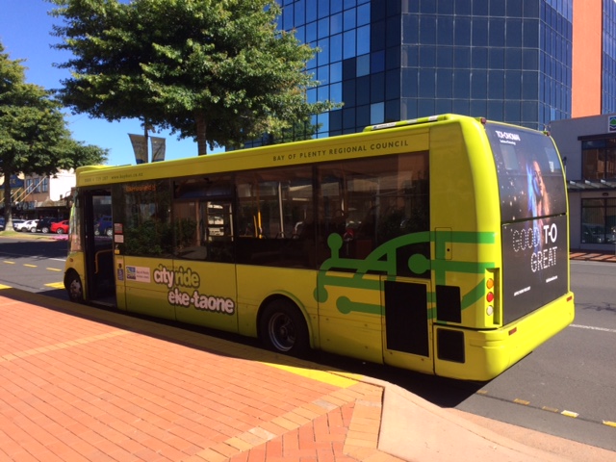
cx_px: 308
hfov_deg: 61.7
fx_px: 516
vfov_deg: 48.2
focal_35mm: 29
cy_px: 231
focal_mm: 4.15
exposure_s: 1/1140
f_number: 2.2
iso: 32
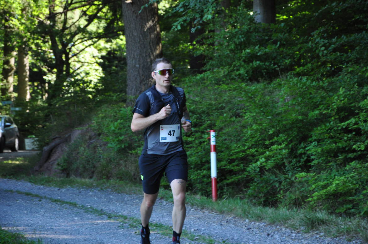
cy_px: 122
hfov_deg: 13.1
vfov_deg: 8.7
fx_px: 1608
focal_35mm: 158
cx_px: 184
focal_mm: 105
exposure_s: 1/160
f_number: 5.6
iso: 800
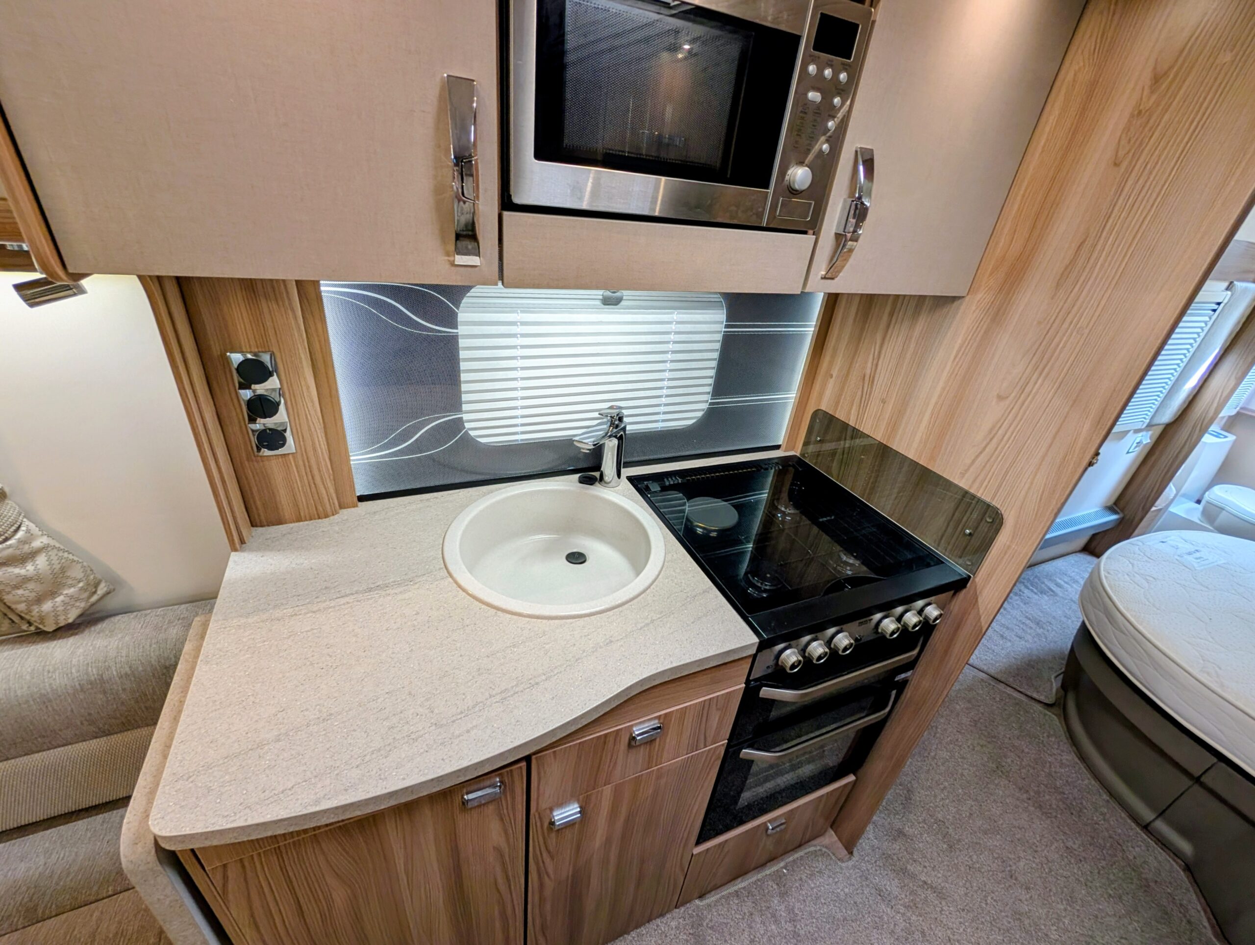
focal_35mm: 12
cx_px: 628
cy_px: 472
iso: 54
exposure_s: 1/23.8
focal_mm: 2.02
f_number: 1.7
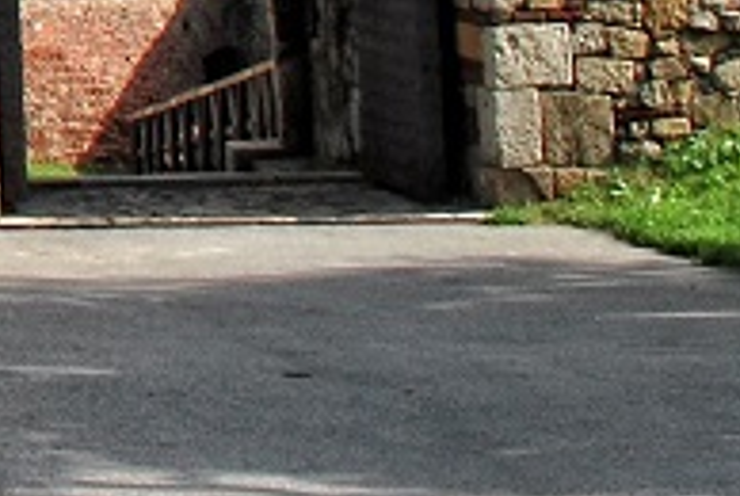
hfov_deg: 9.0
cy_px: -1059
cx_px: -1266
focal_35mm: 195
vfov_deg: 6.4
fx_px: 4014
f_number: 16
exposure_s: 1/80
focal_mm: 20
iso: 100
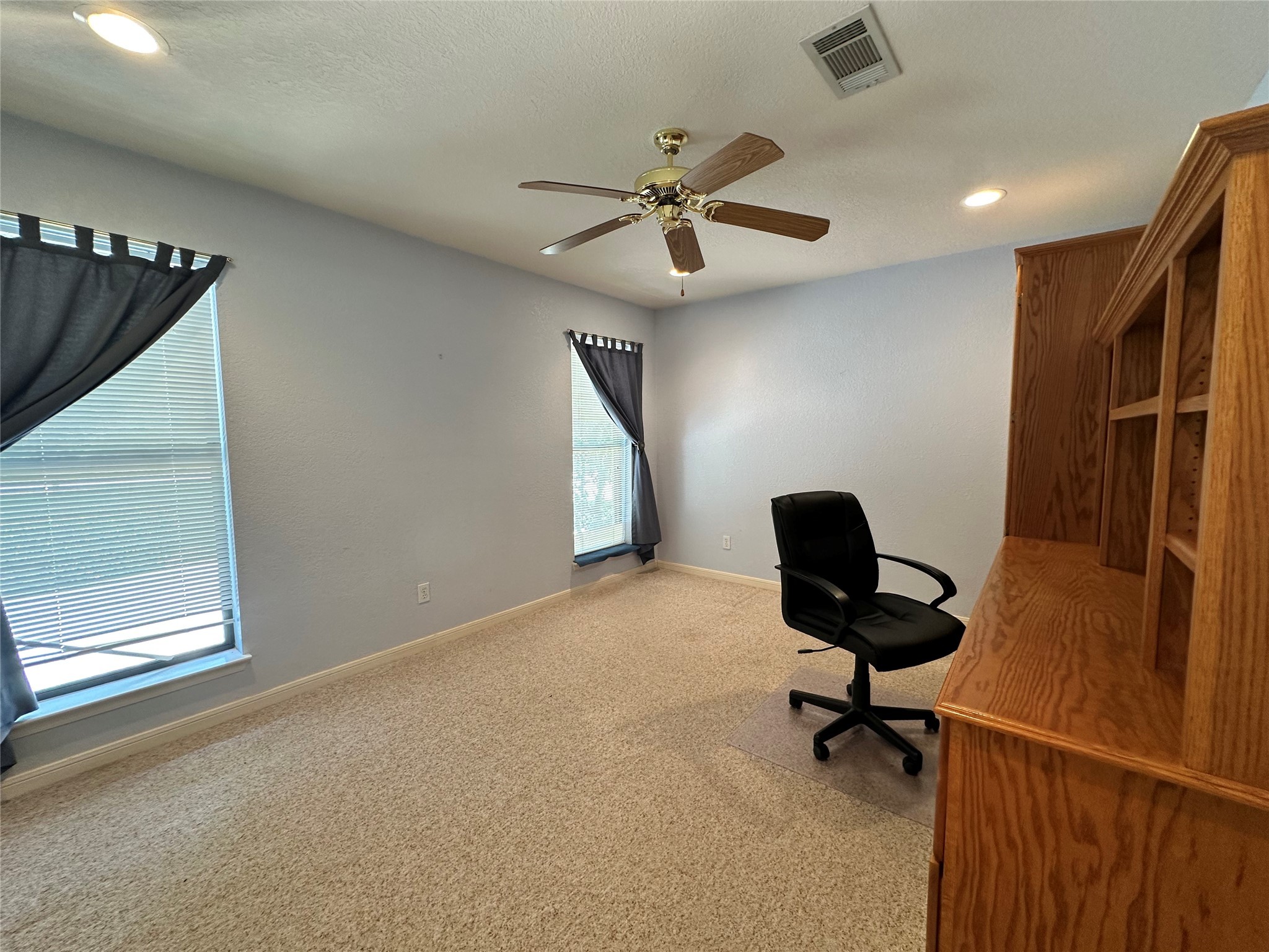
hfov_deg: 102.1
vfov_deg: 85.7
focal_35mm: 14
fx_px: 513
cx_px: 634
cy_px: 476
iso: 160
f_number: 2.2
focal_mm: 2.22
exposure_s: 1/60
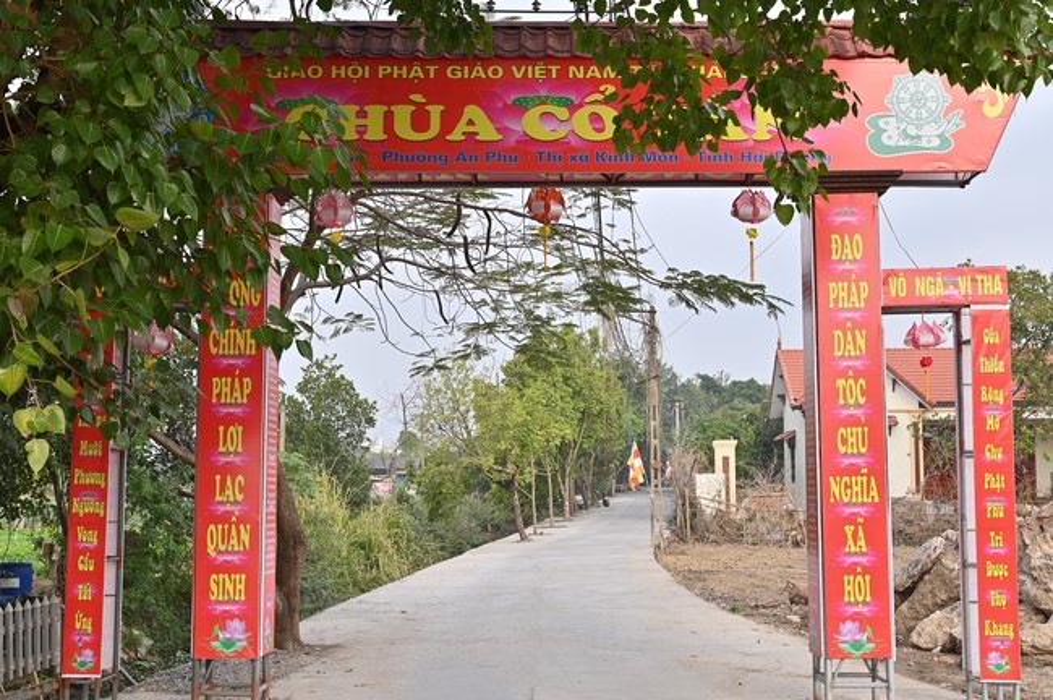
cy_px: 350
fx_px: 1403
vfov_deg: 28.0
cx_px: 526
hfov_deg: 41.2
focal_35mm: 48
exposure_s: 1/250
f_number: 7.1
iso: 160
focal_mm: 48
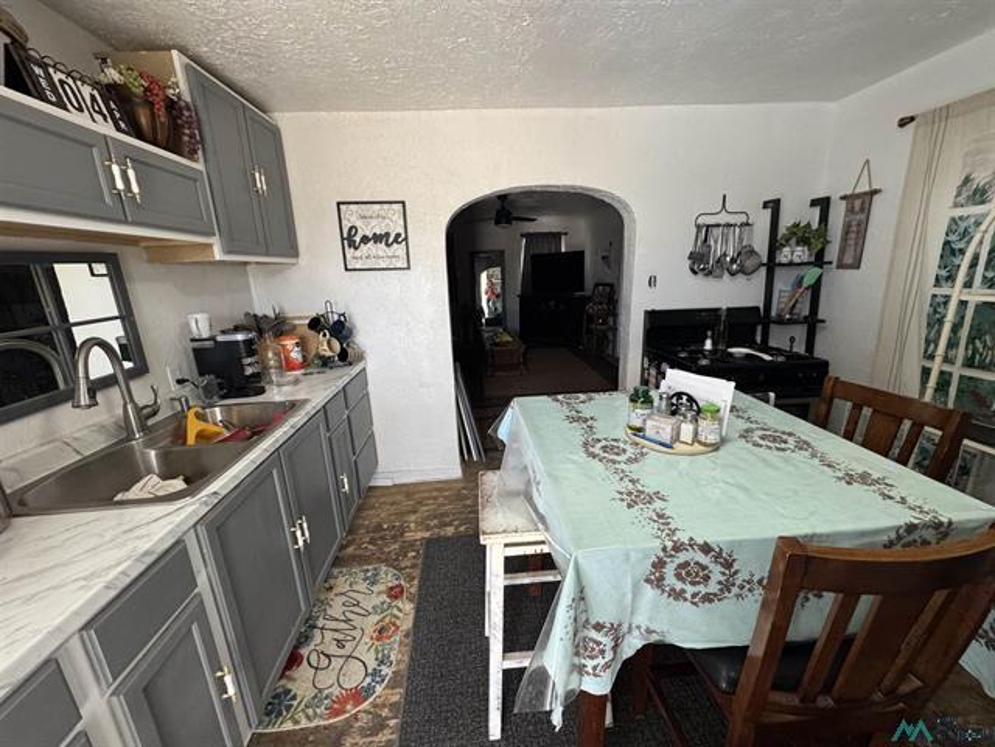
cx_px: 498
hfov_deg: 102.1
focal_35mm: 14
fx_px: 402
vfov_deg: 85.7
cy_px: 374
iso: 250
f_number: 2.2
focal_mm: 2.22
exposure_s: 1/120
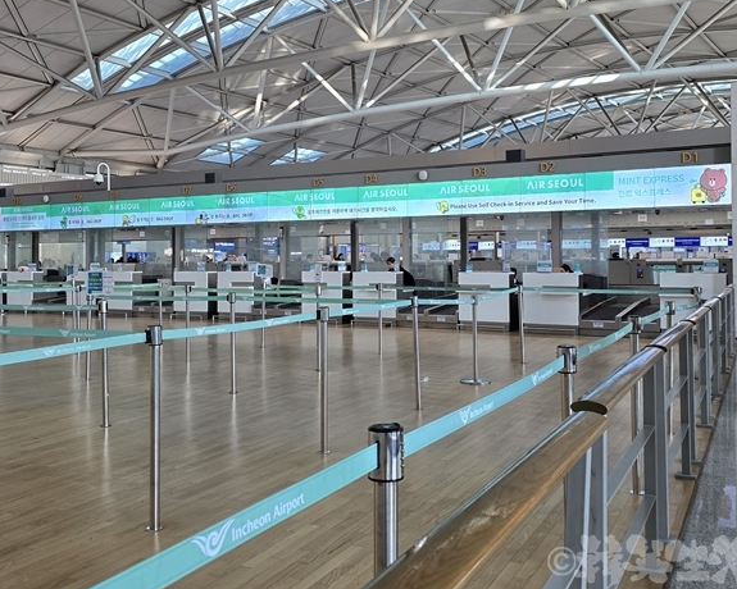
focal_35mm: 25
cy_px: 293
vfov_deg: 56.8
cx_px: 369
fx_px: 545
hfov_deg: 68.1
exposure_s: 1/180
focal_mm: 6.3
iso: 125
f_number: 1.7
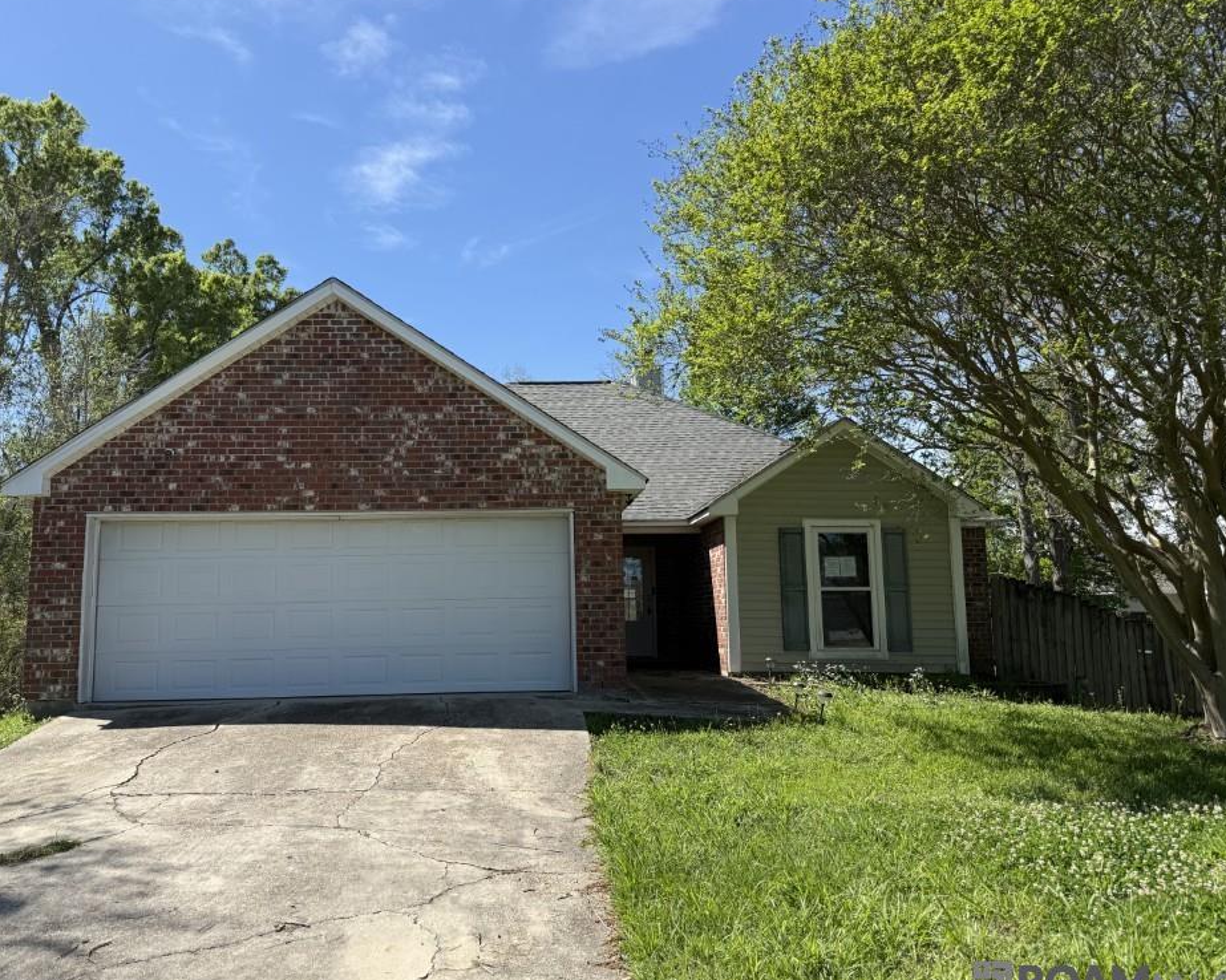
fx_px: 943
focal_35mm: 26
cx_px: 551
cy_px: 490
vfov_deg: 54.9
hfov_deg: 65.9
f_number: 1.78
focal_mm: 6.76
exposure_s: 1/3279
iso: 80
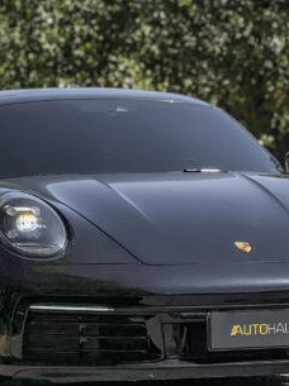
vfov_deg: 11.2
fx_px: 1974
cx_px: 136
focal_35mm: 177
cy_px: 240
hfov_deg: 8.4
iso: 32
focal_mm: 9
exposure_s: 1/717
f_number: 2.8
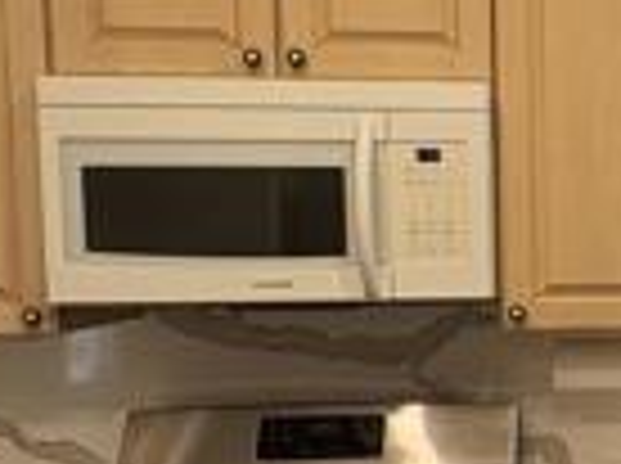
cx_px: 868
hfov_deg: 24.7
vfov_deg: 22.5
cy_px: 284
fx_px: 1164
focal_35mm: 65
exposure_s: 1/120
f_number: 2.2
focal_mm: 2.22
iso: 160
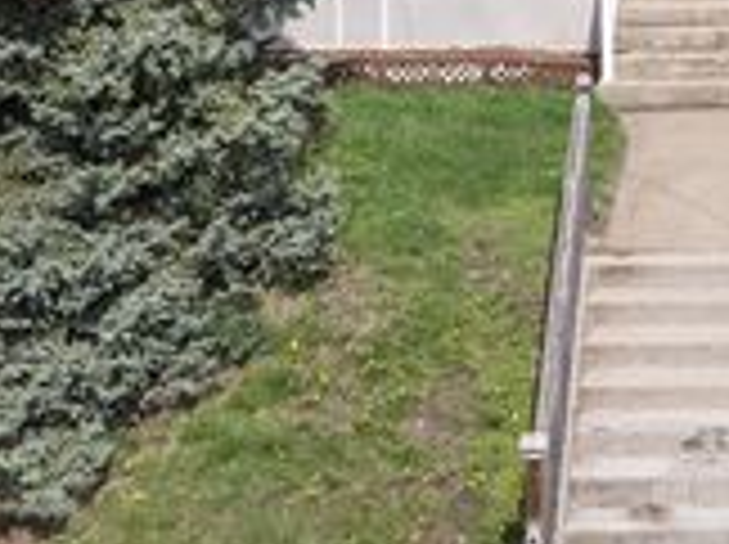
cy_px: -234
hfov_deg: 25.2
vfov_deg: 18.0
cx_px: 720
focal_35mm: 74
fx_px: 1556
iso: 200
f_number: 4
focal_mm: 12.29
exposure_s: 1/240
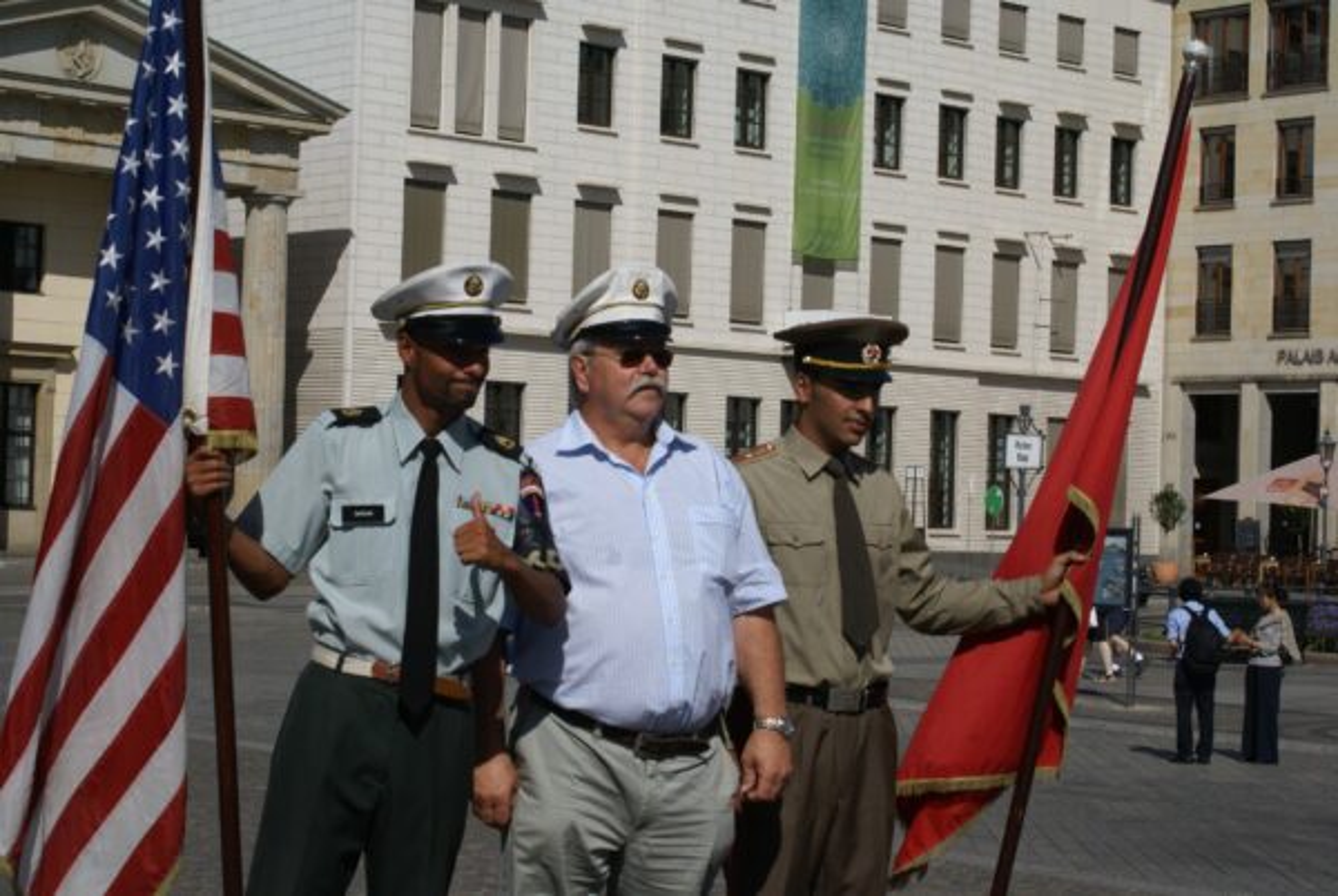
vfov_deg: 18.2
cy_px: 448
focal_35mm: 75
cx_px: 669
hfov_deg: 27.0
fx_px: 2792
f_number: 13
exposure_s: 1/250
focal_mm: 50
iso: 100
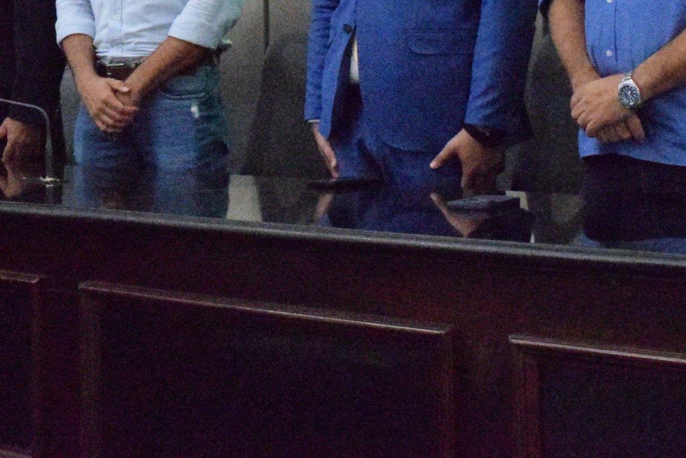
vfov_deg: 13.8
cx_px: 29
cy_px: -48
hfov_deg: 20.5
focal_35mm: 97
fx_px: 1850
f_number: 8
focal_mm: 26
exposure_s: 1/250
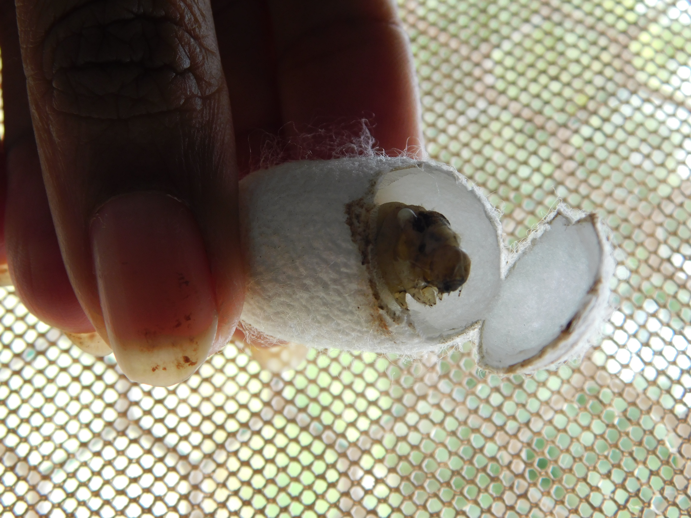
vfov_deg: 28.6
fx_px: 1018
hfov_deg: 37.5
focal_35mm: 51
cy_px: 259
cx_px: 346
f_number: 3.8
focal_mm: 9
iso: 125
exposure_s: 1/100
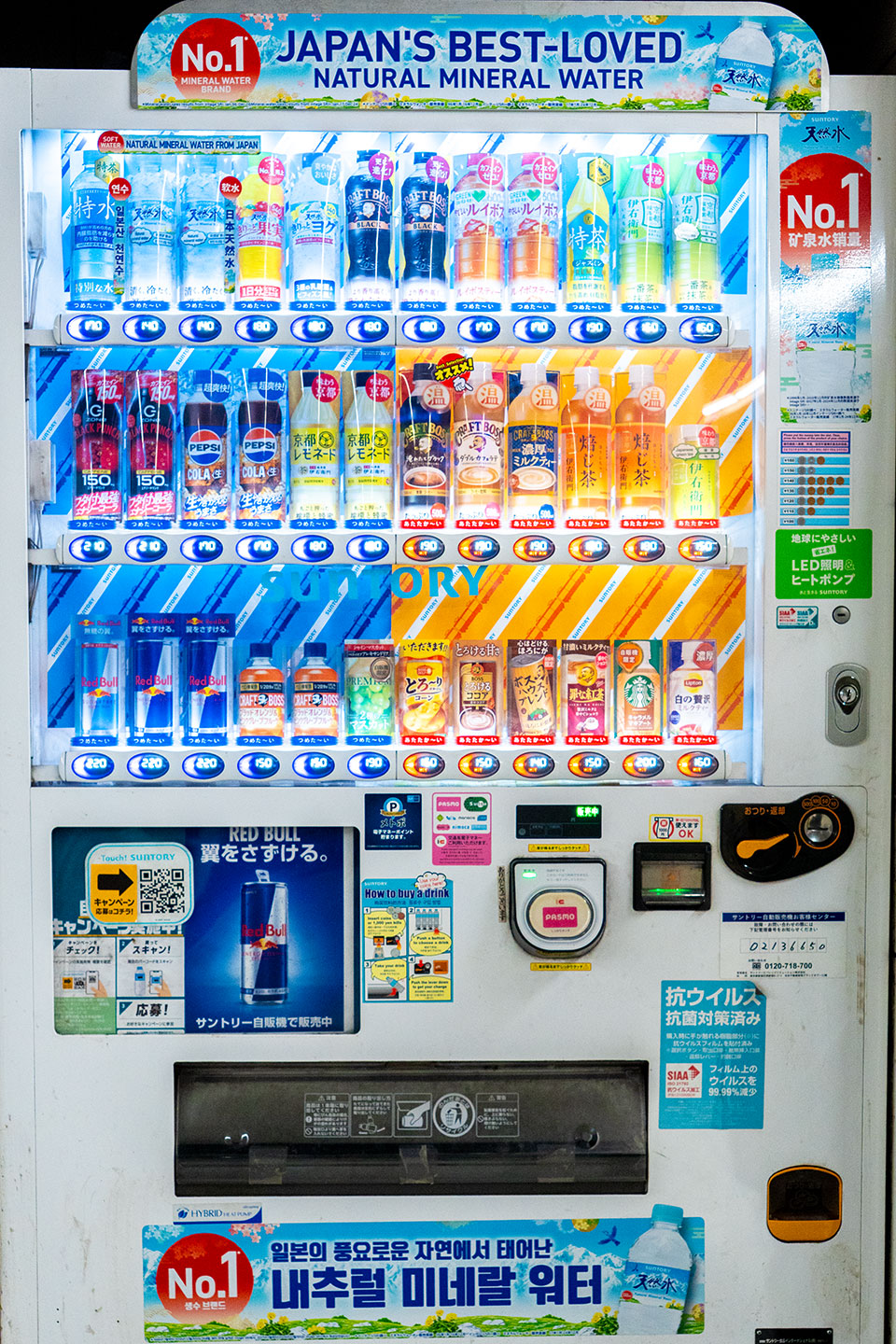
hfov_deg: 29.1
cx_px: 448
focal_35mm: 46
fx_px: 1725
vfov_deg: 42.6
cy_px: 672
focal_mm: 30.8
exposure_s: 1/100
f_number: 4
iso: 1250
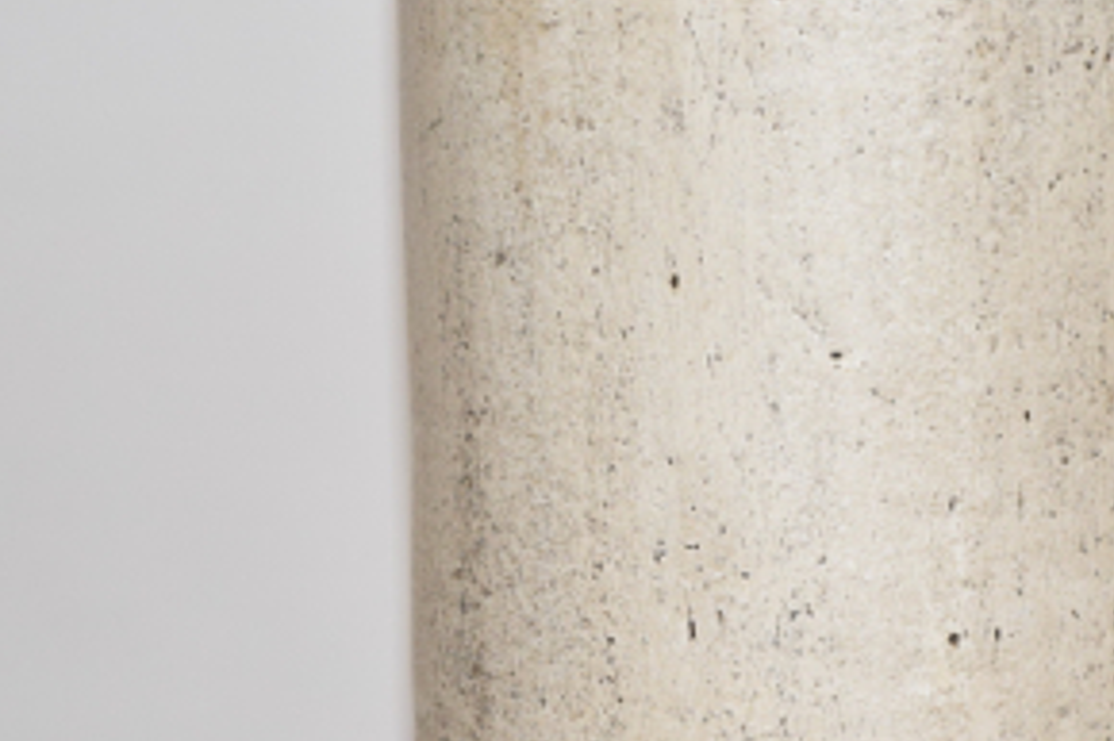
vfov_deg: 7.5
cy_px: 424
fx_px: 5632
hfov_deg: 11.3
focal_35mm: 182
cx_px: 849
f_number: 5.6
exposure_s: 1/125
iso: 800
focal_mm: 55
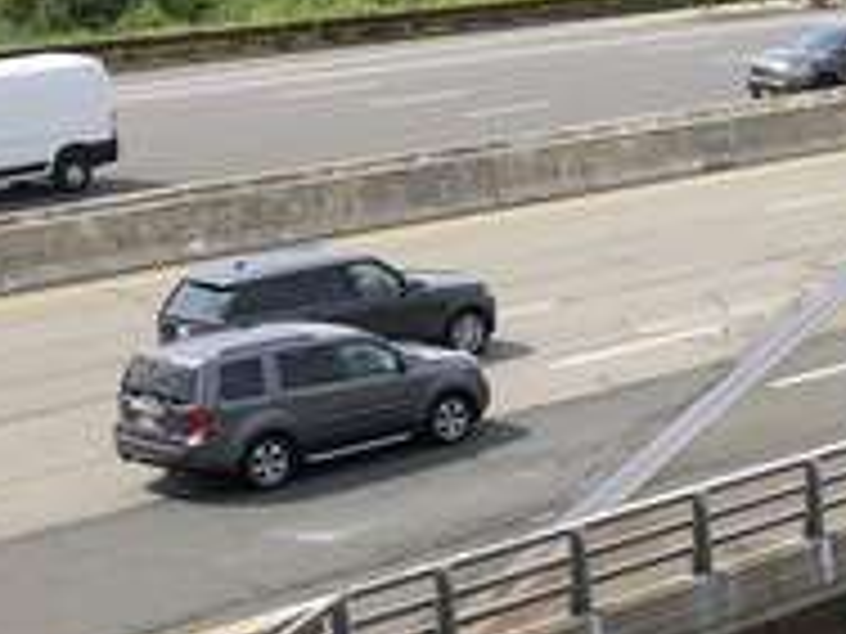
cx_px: 1413
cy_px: 171
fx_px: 2908
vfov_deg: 12.4
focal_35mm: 119
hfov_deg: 14.9
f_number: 1.8
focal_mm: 4
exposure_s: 1/2315
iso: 20
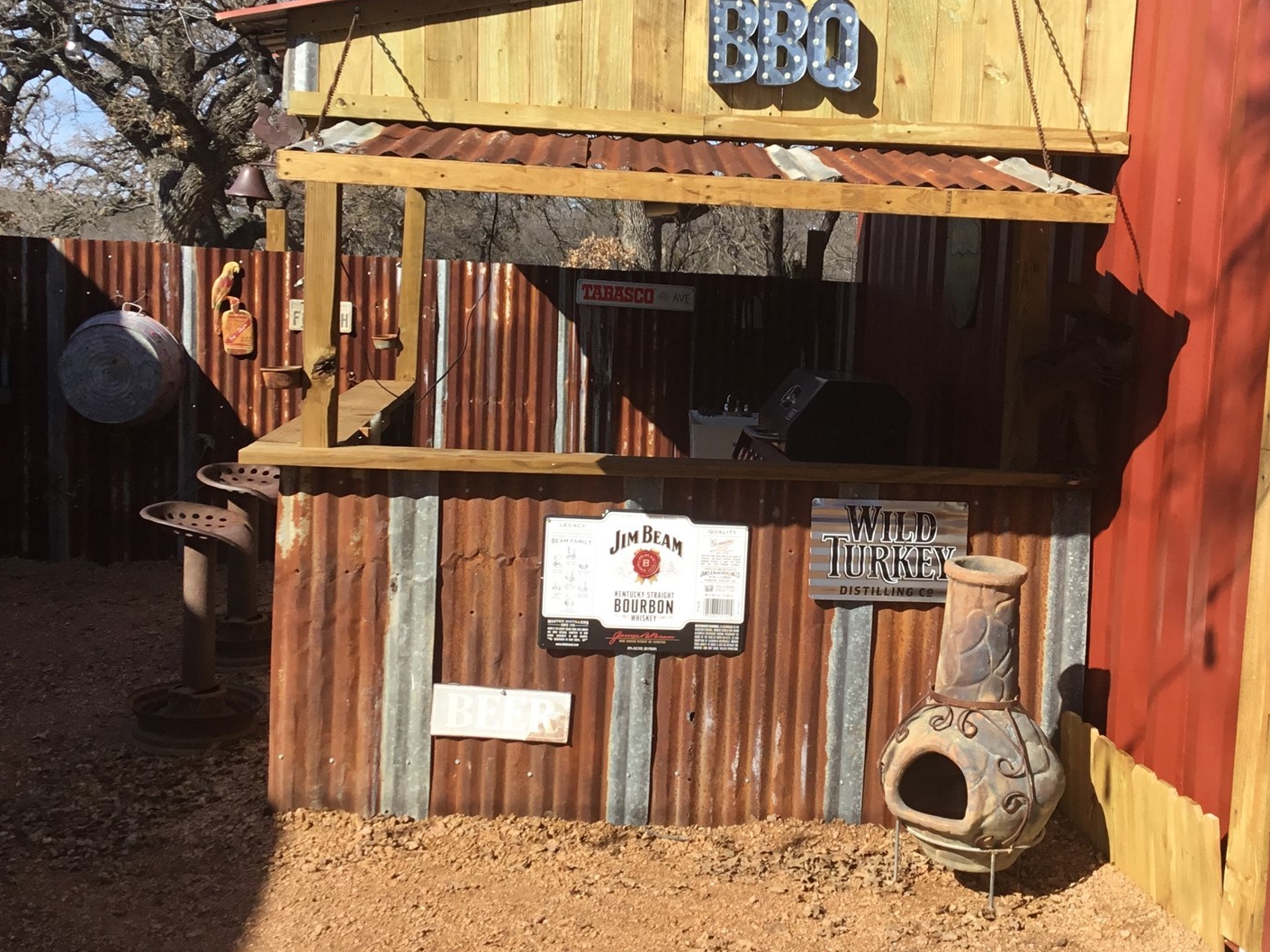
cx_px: 738
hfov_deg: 41.9
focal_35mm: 45
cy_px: 454
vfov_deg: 32.2
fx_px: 1651
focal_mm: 3.3
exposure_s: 1/1031
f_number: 2.4
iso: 25
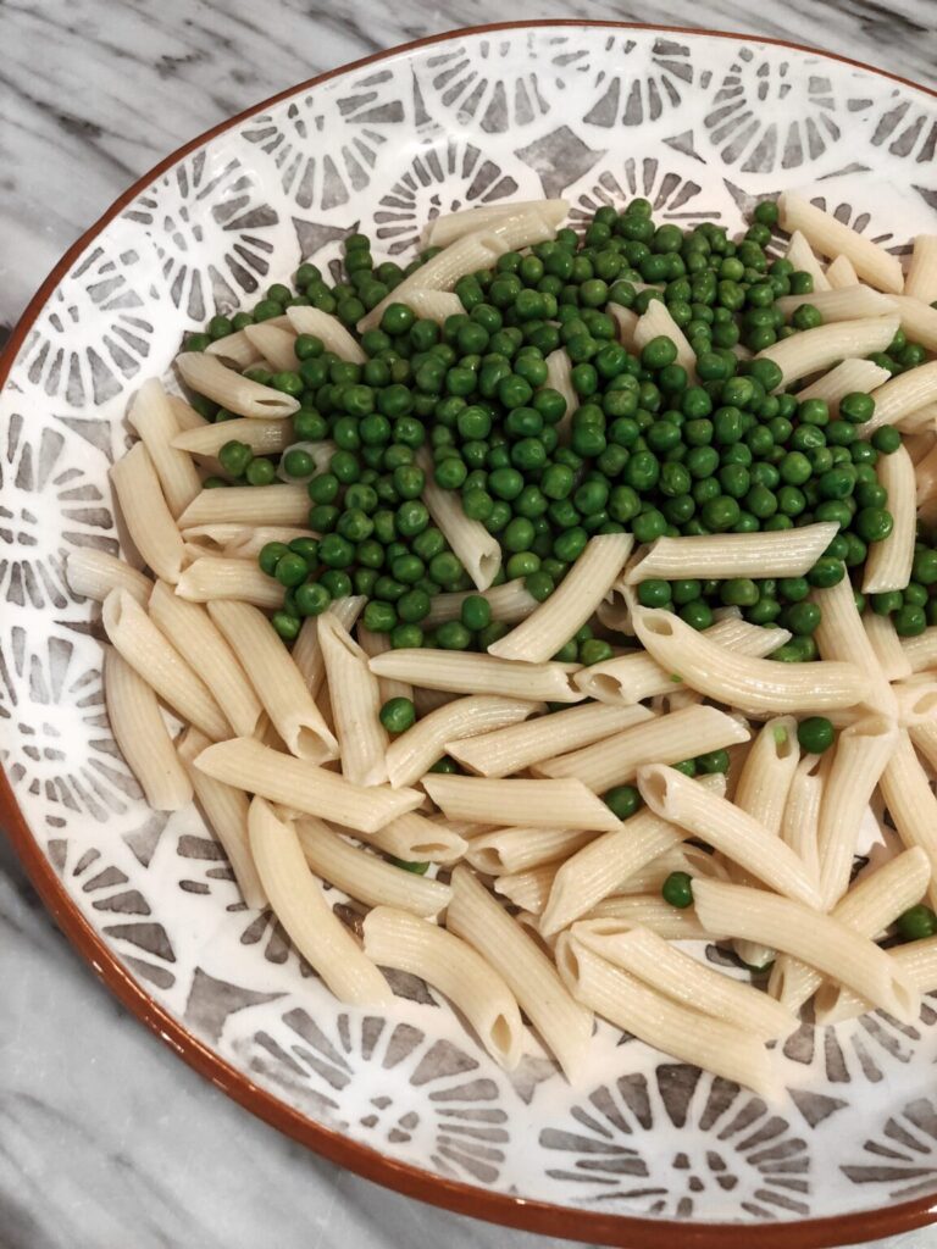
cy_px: 624
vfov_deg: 63.4
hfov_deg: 49.7
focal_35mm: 28
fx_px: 1011
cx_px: 468
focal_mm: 4
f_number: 1.8
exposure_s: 1/15
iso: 50
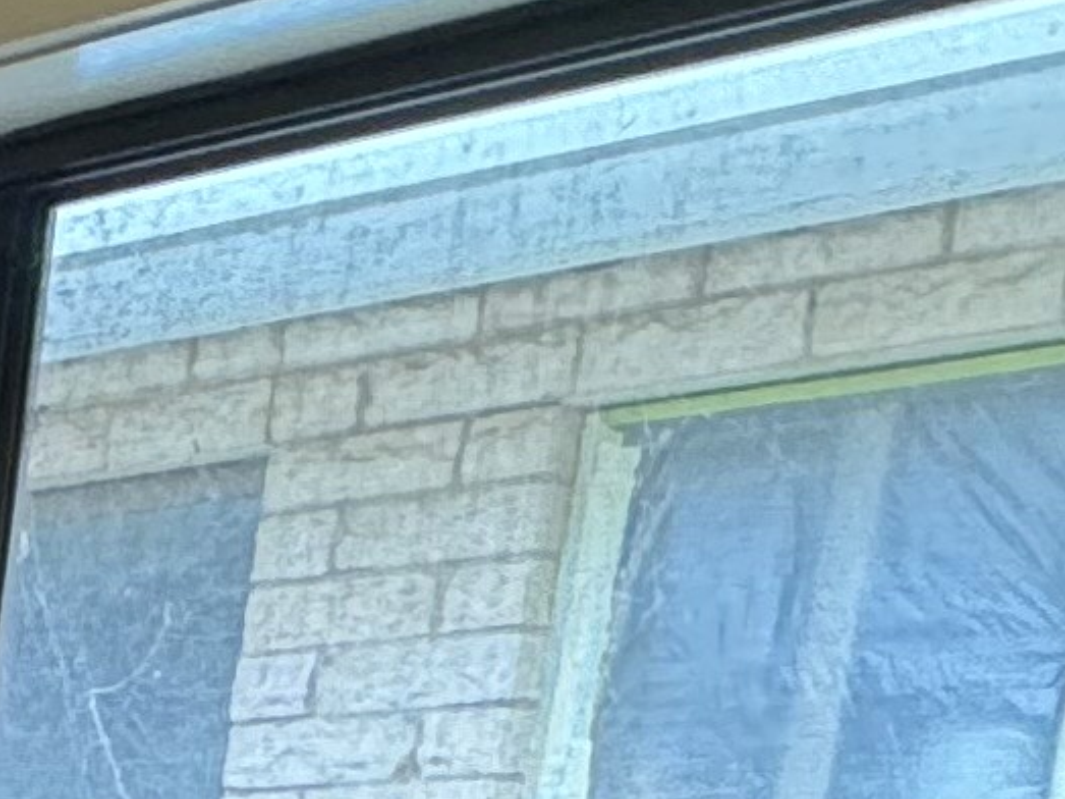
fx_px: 3322
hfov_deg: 12.6
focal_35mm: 108
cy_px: 1912
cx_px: -1729
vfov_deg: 11.4
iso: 200
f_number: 2.2
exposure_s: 1/50
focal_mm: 2.22
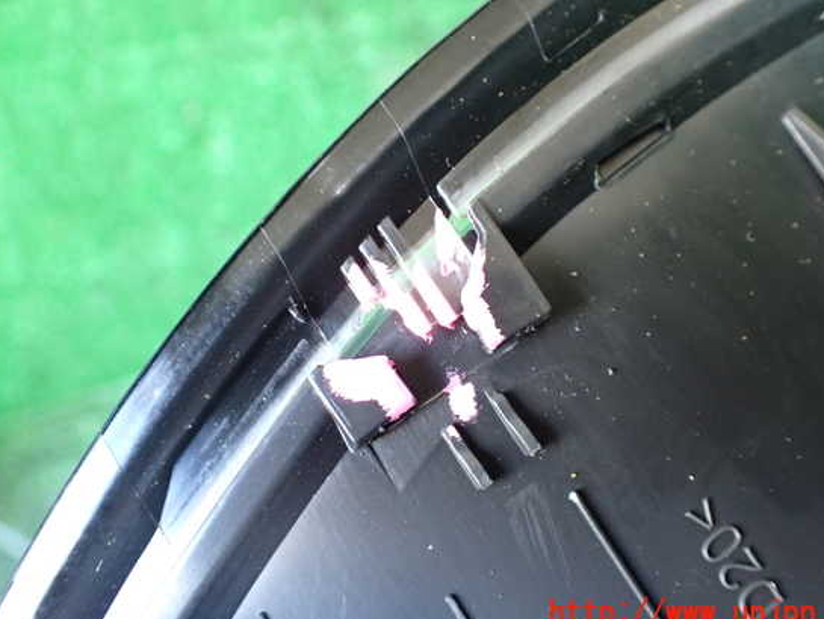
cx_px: 437
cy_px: 292
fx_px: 786
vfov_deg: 42.9
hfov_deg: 55.3
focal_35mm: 33
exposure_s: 1/50
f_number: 2.3
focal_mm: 5.4
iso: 800
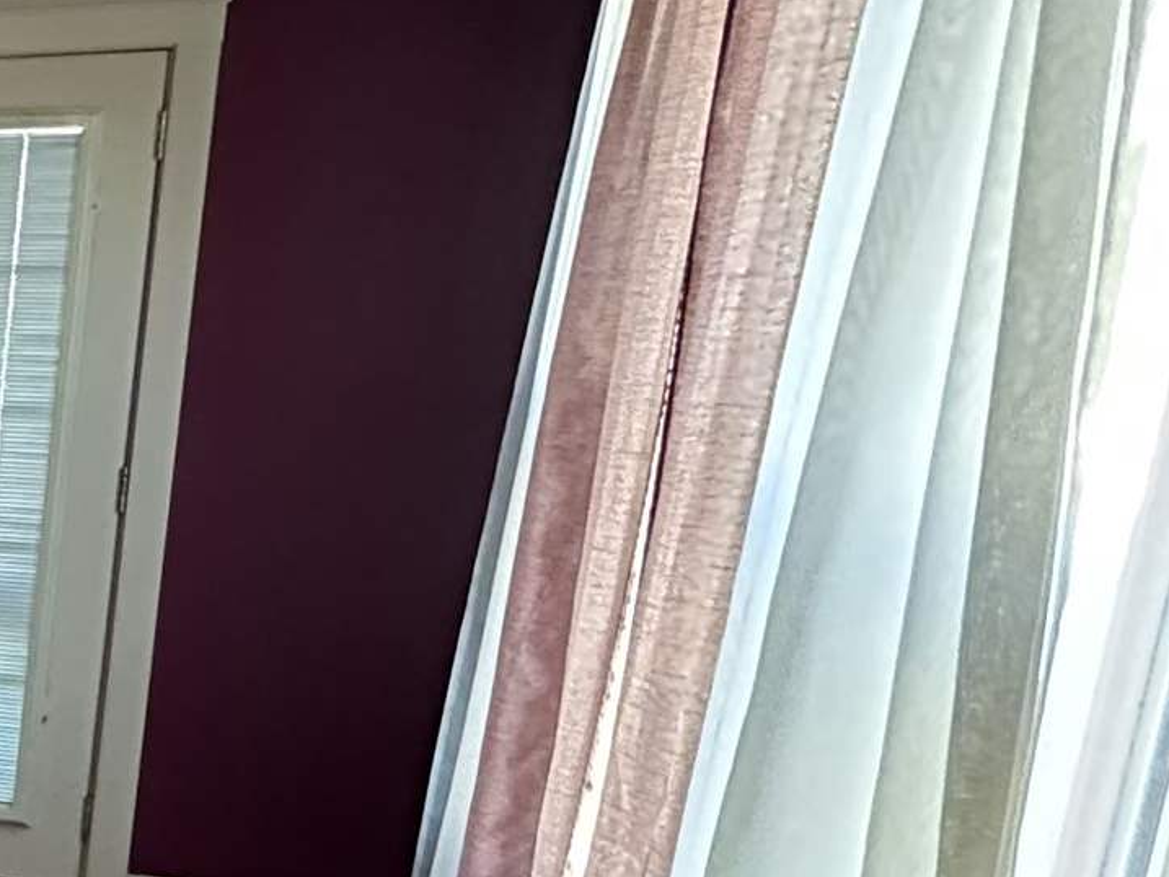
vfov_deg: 23.9
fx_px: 2027
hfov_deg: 22.5
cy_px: 750
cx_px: -812
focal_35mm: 60
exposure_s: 1/60
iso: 500
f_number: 2.2
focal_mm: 2.22
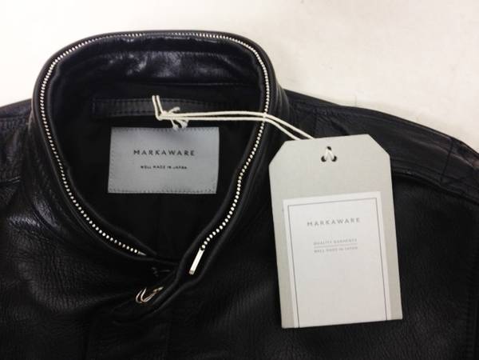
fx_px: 484
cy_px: 180
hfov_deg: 52.6
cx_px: 240
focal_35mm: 35
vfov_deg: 40.7
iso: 50
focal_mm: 4.28
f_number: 2.4
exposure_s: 1/20
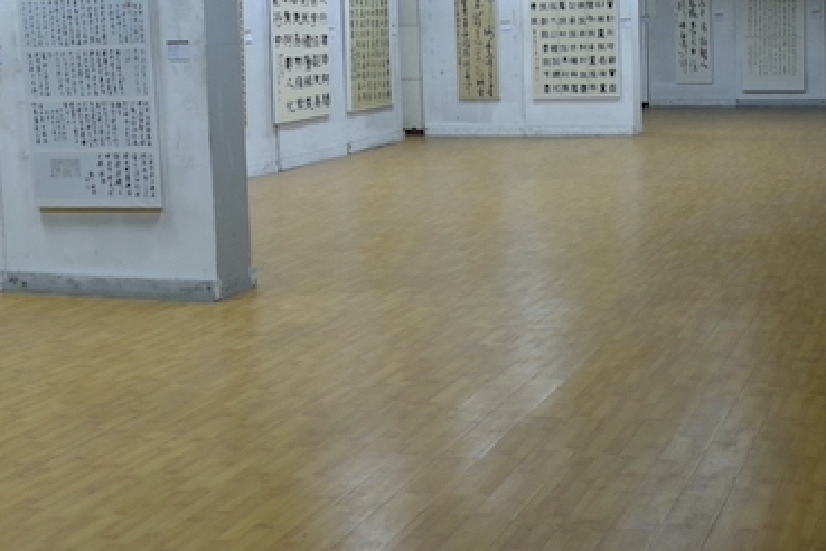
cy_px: 114
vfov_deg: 25.6
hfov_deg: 37.0
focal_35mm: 52
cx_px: 649
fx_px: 1193
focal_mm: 24
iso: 800
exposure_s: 1/60
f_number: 3.5
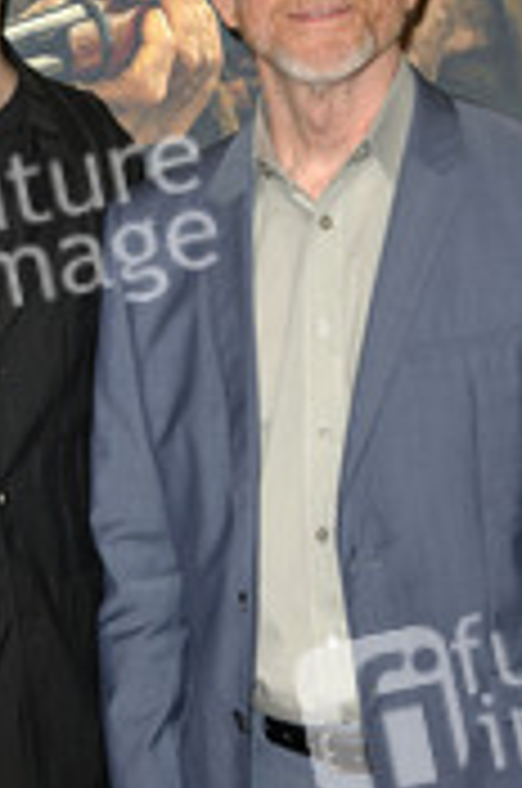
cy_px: 468
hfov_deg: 12.4
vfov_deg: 18.6
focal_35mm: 110
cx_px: 117
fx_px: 2402
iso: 250
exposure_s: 1/250
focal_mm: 48
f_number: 5.6
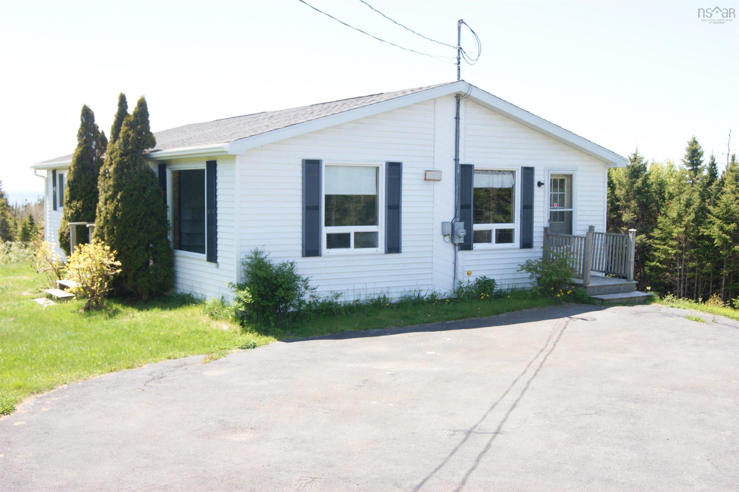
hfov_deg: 49.6
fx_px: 800
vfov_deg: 34.2
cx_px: 370
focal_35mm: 39
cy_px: 246
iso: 100
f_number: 8
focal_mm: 26
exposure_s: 1/160
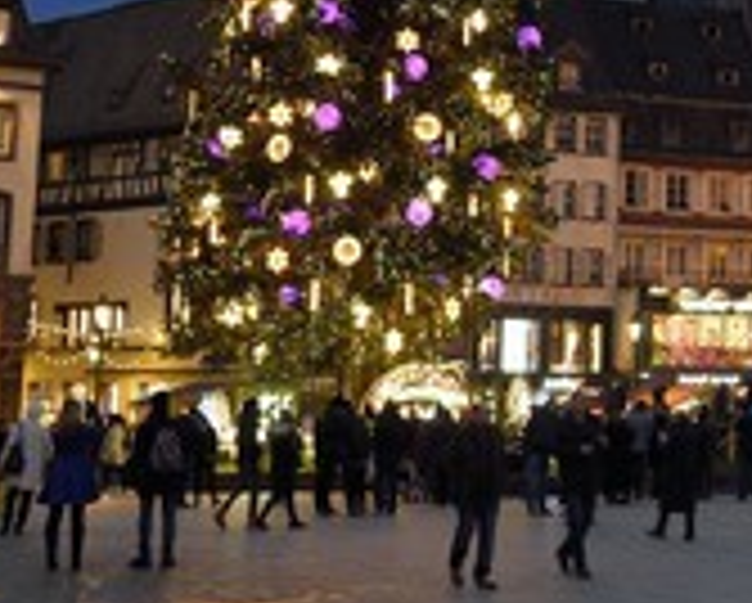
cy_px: 40
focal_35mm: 99
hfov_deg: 18.9
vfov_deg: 15.4
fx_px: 2206
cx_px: 734
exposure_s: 1/20
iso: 800
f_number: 5
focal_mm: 42
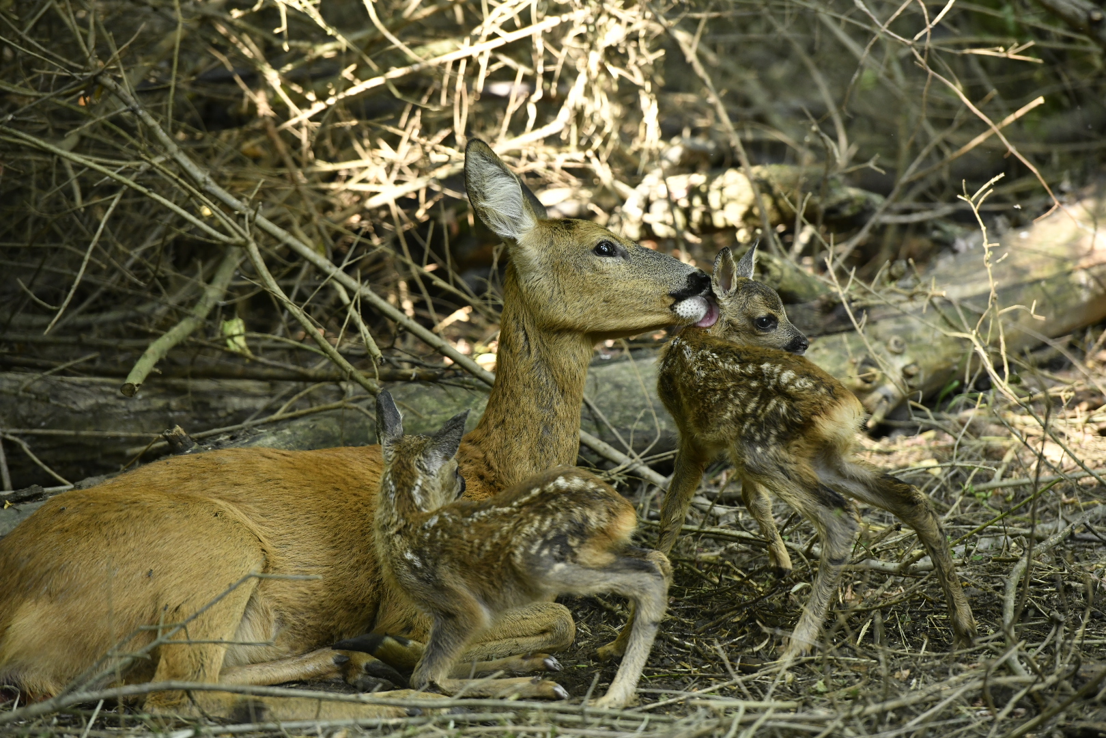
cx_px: 553
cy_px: 369
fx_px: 5837
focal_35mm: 190
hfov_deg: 10.8
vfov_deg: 7.2
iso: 2500
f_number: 4
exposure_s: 1/320
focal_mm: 190
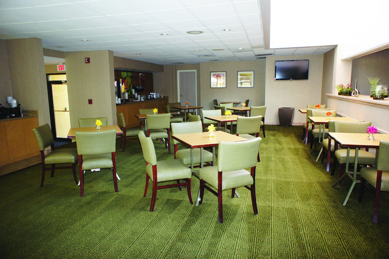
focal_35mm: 24
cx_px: 194
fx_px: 259
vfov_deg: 53.1
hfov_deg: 73.8
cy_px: 130
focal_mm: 16
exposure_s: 1/60
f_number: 2.8
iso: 640
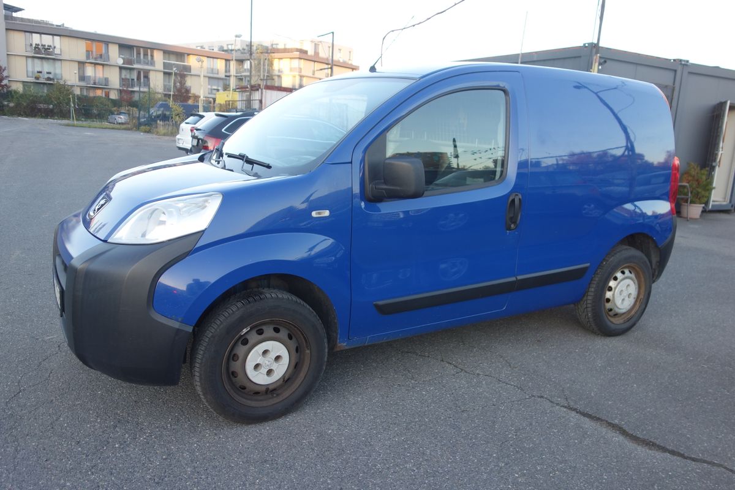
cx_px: 368
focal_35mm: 28
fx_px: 572
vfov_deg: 46.4
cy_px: 245
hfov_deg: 65.5
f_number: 2.2
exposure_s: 1/100
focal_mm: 10.4
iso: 125
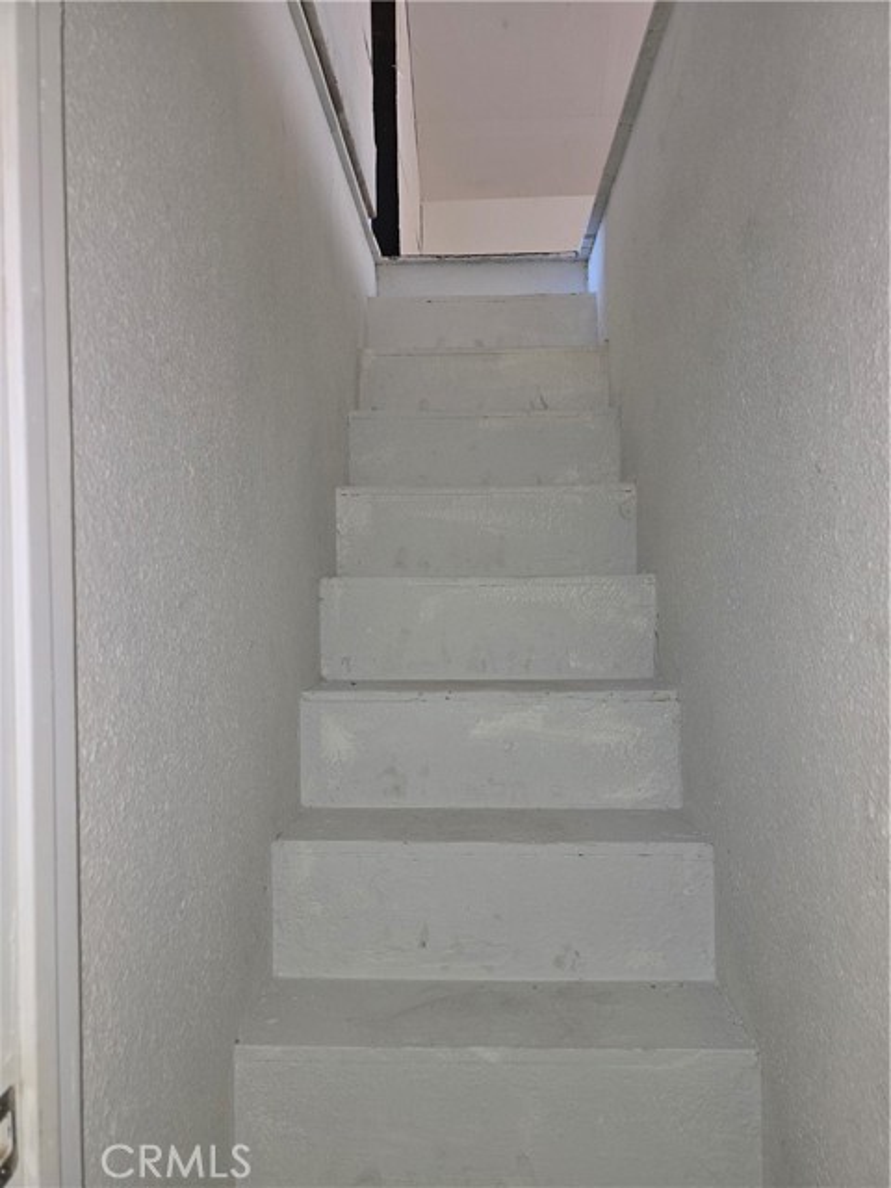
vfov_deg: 73.9
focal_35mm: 23
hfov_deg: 58.9
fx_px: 789
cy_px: 594
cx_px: 446
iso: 80
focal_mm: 6.3
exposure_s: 1/60
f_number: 1.7
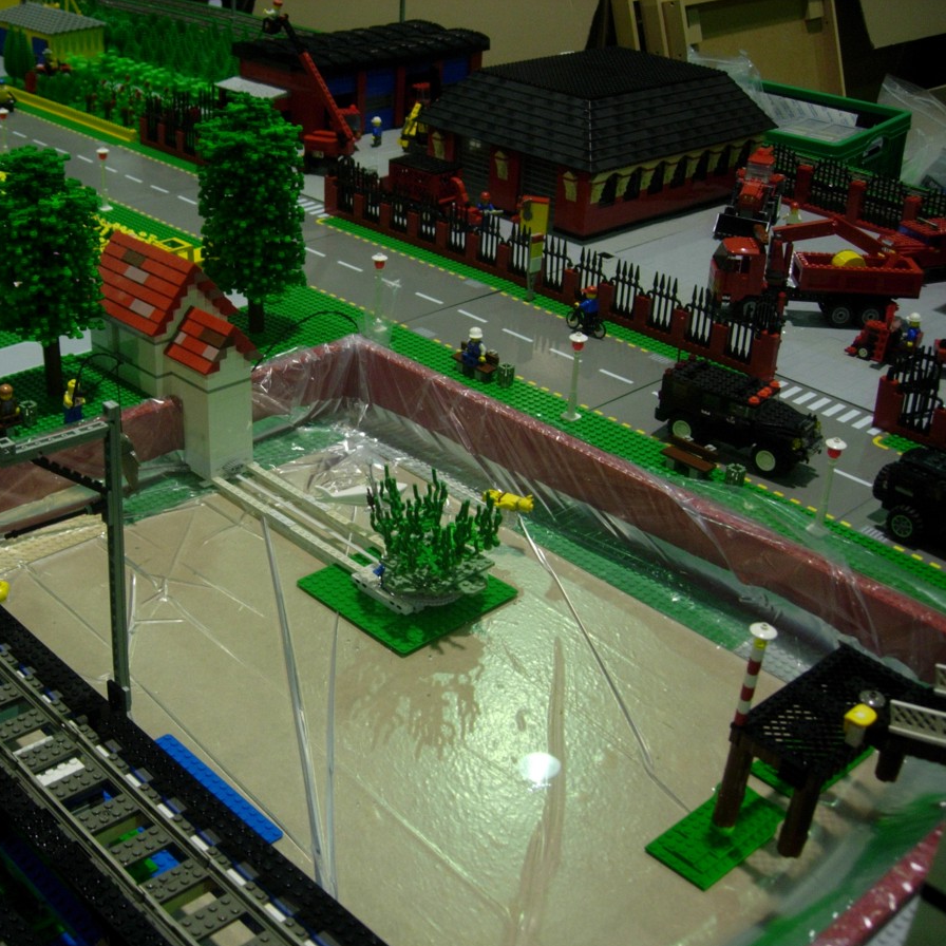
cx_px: 329
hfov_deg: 37.2
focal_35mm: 45
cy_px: 474
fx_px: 1391
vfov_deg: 37.6
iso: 125
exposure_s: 1/32
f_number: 2.8
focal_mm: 7.8
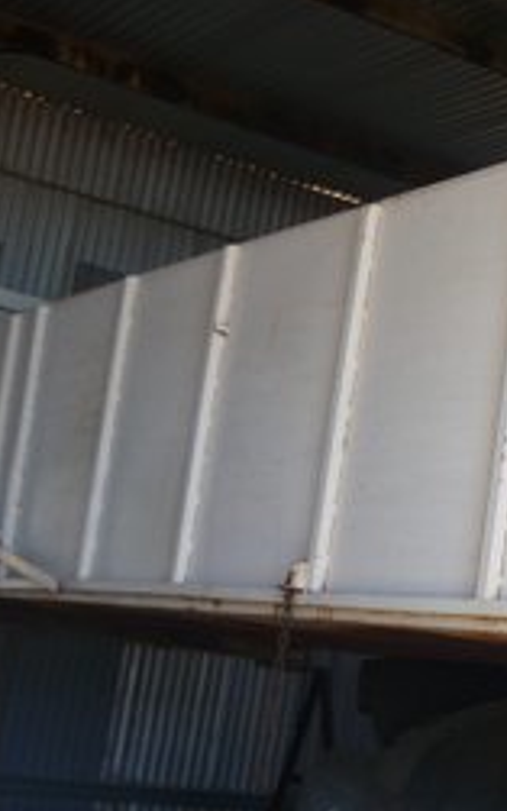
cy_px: 517
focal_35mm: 67
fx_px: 1480
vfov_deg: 30.5
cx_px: 488
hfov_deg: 19.0
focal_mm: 5.5
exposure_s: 1/125
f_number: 2.8
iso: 80
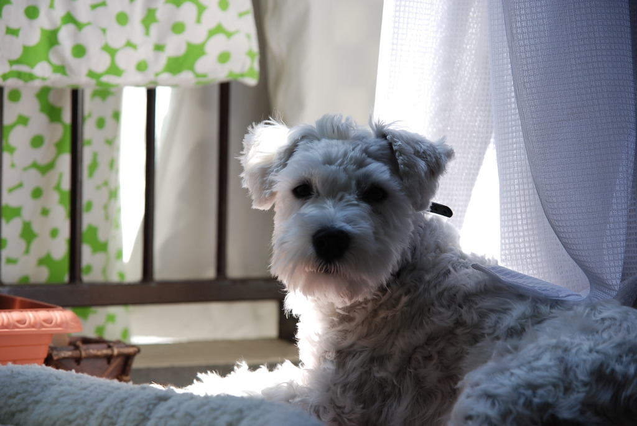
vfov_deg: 13.1
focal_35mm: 105
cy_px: 213
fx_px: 1860
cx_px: 318
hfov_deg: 19.4
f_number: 5
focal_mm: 70
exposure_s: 1/400
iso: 200
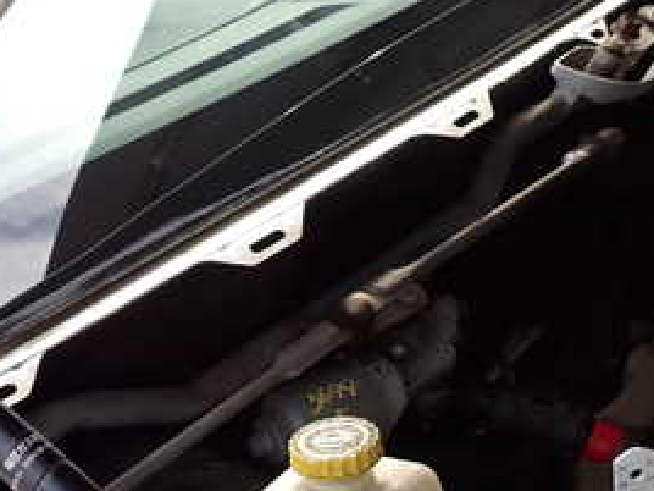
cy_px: 479
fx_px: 1058
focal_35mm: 56
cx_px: 76
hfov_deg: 32.8
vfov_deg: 25.0
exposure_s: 1/200
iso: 100
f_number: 2.8
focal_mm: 4.5
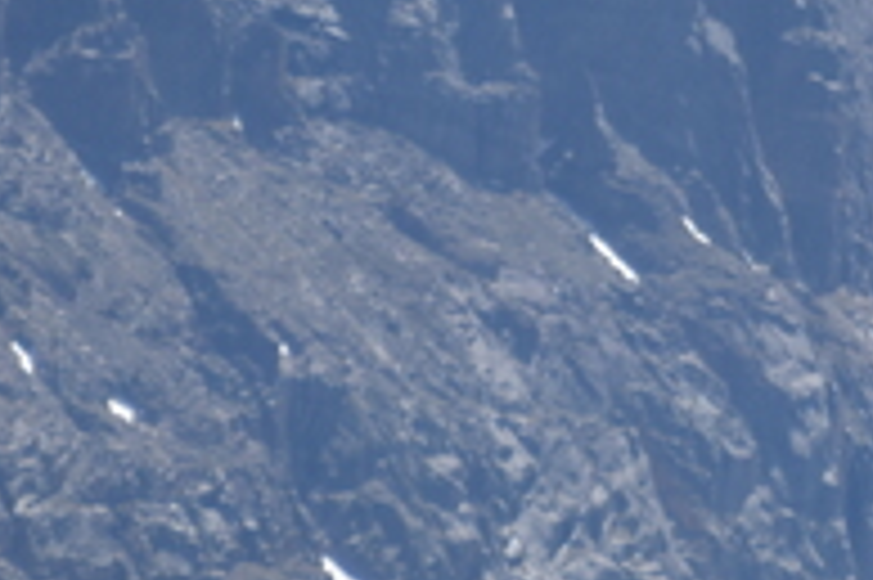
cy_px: 112
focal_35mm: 1978
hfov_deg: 1.0
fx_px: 47925
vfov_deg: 0.7
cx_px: 1053
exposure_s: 1/640
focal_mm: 300
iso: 100
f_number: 6.3
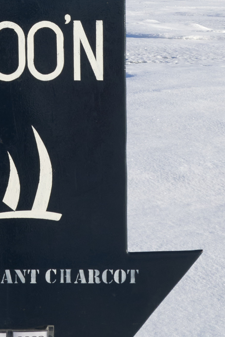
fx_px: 1106
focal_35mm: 118
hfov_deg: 11.5
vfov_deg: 16.9
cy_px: -16
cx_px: 12
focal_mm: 20
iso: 200
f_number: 13
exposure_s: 1/350
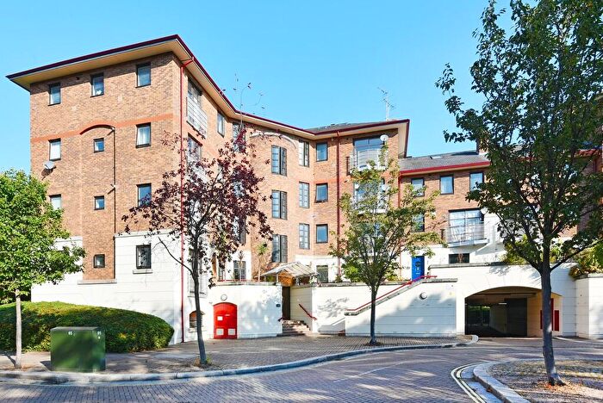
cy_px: 202
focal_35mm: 18
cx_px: 302
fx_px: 302
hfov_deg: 90.0
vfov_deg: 67.5
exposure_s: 1/50
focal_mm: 18
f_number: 16
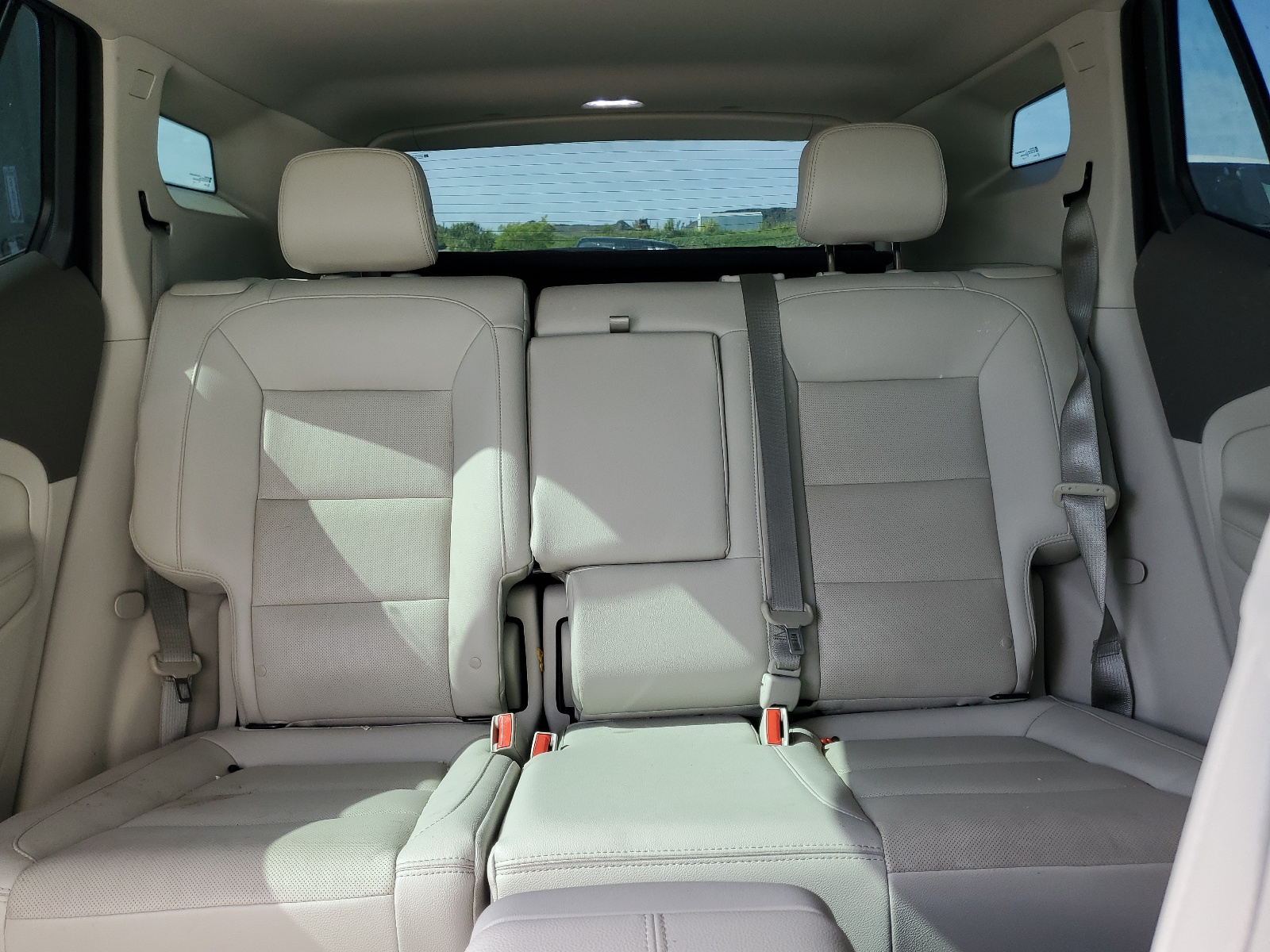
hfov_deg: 67.3
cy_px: 476
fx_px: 954
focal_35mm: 26
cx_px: 635
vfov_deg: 53.1
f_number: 1.5
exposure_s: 1/139
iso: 50
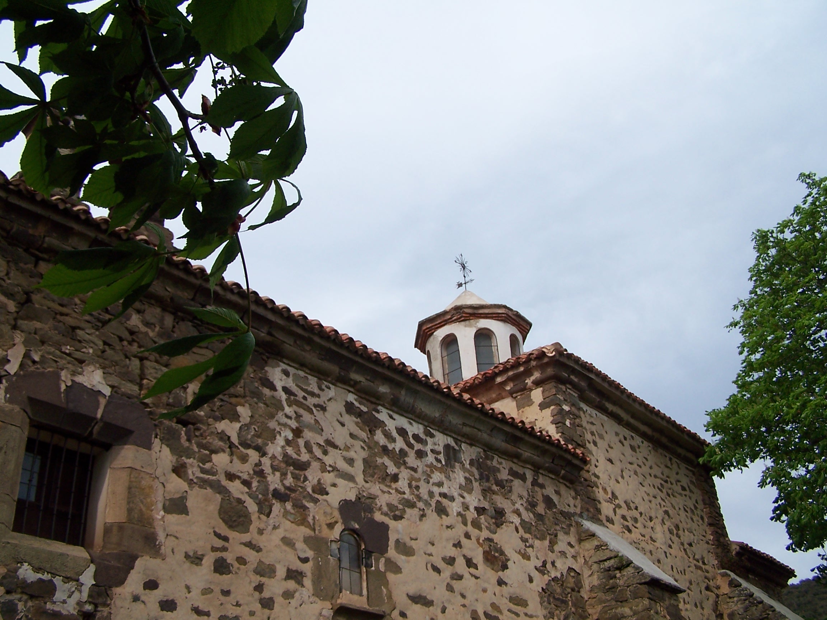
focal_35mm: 38
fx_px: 908
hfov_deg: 49.0
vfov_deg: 37.7
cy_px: 310
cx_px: 414
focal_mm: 6.3
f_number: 4
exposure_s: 1/750
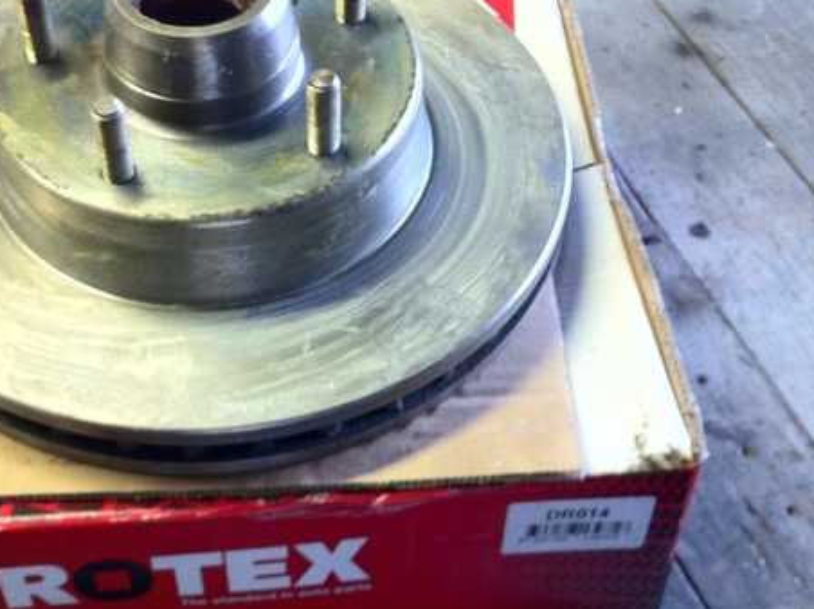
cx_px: 333
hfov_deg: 31.2
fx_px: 1456
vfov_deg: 23.6
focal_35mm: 62
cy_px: 323
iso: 125
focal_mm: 3.85
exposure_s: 1/15
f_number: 2.8
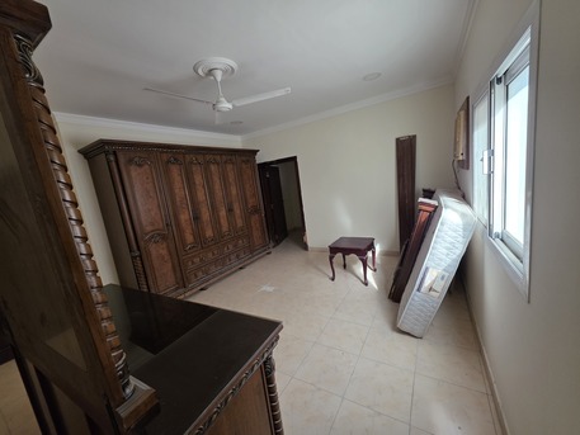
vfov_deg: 89.9
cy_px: 218
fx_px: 218
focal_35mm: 13
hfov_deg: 106.2
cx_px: 290
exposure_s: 1/100
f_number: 1.9
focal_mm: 2.2
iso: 160
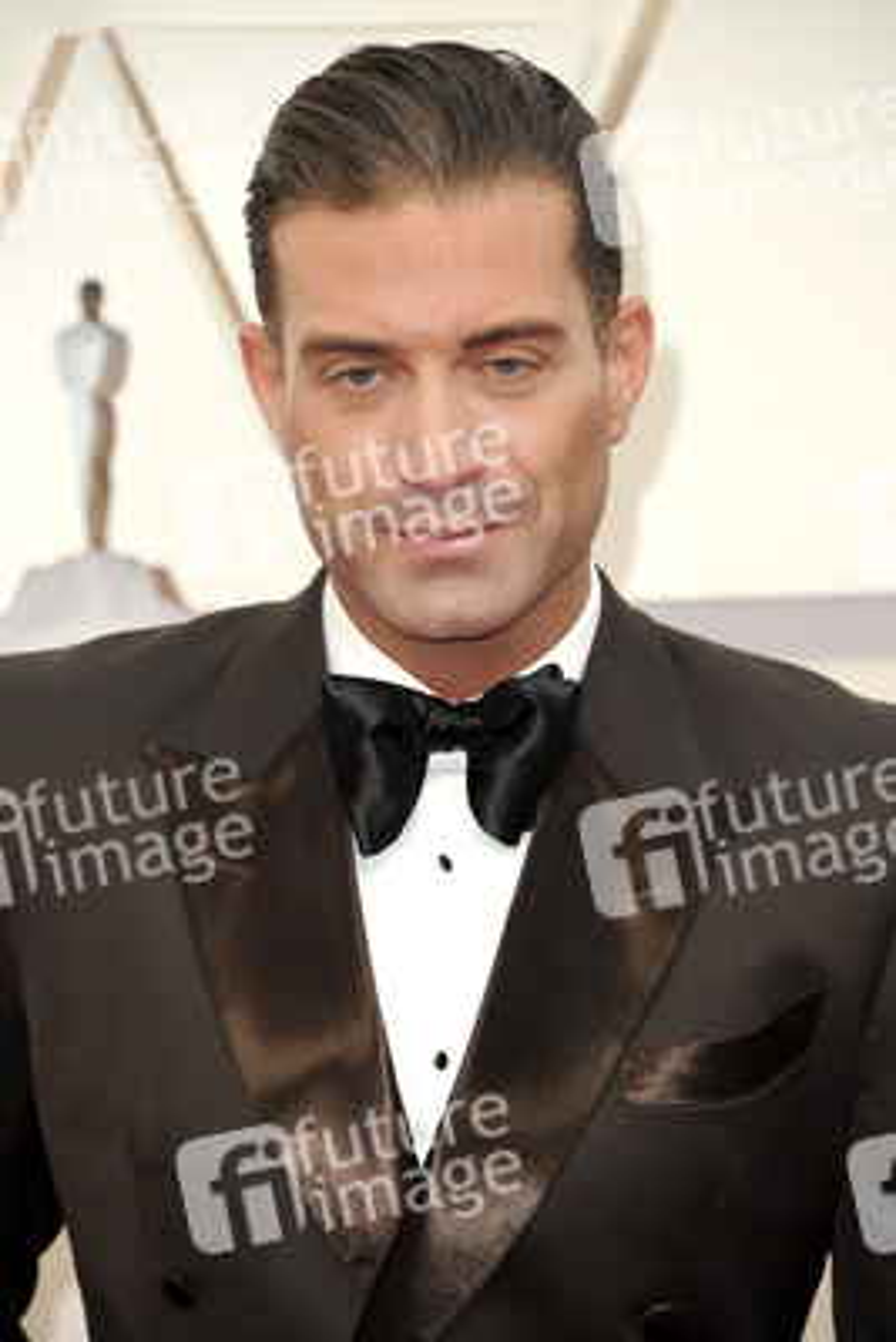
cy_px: 671
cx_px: 448
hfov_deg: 5.5
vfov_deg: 8.2
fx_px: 9325
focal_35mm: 250
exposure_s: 1/250
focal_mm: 250
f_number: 6.3
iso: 1000
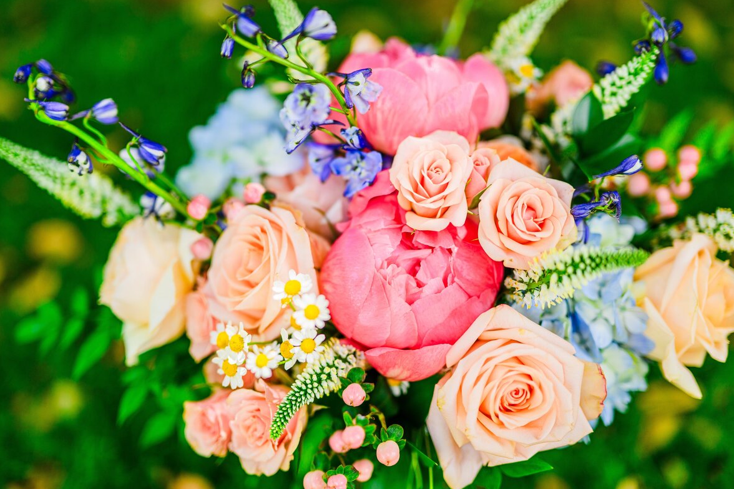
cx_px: 363
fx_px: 1040
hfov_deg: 38.9
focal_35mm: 51
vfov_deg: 26.5
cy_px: 246
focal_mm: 50
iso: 125
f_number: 1.2
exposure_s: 1/800
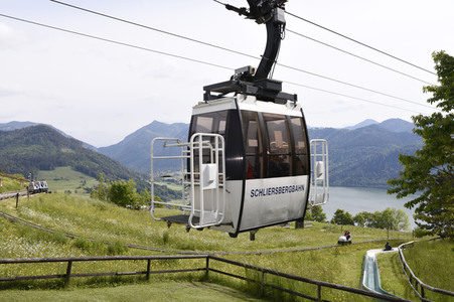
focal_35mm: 28
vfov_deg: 46.3
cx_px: 227
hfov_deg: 65.5
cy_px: 151
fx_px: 353
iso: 160
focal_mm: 28
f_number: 11
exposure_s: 1/125
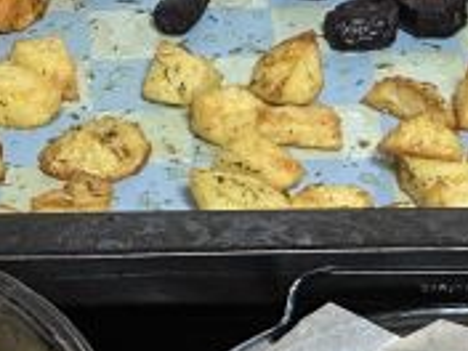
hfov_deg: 7.5
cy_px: 298
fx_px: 3542
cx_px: 90
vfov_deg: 5.7
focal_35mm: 262
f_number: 2.8
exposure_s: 1/34
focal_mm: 9
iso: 640
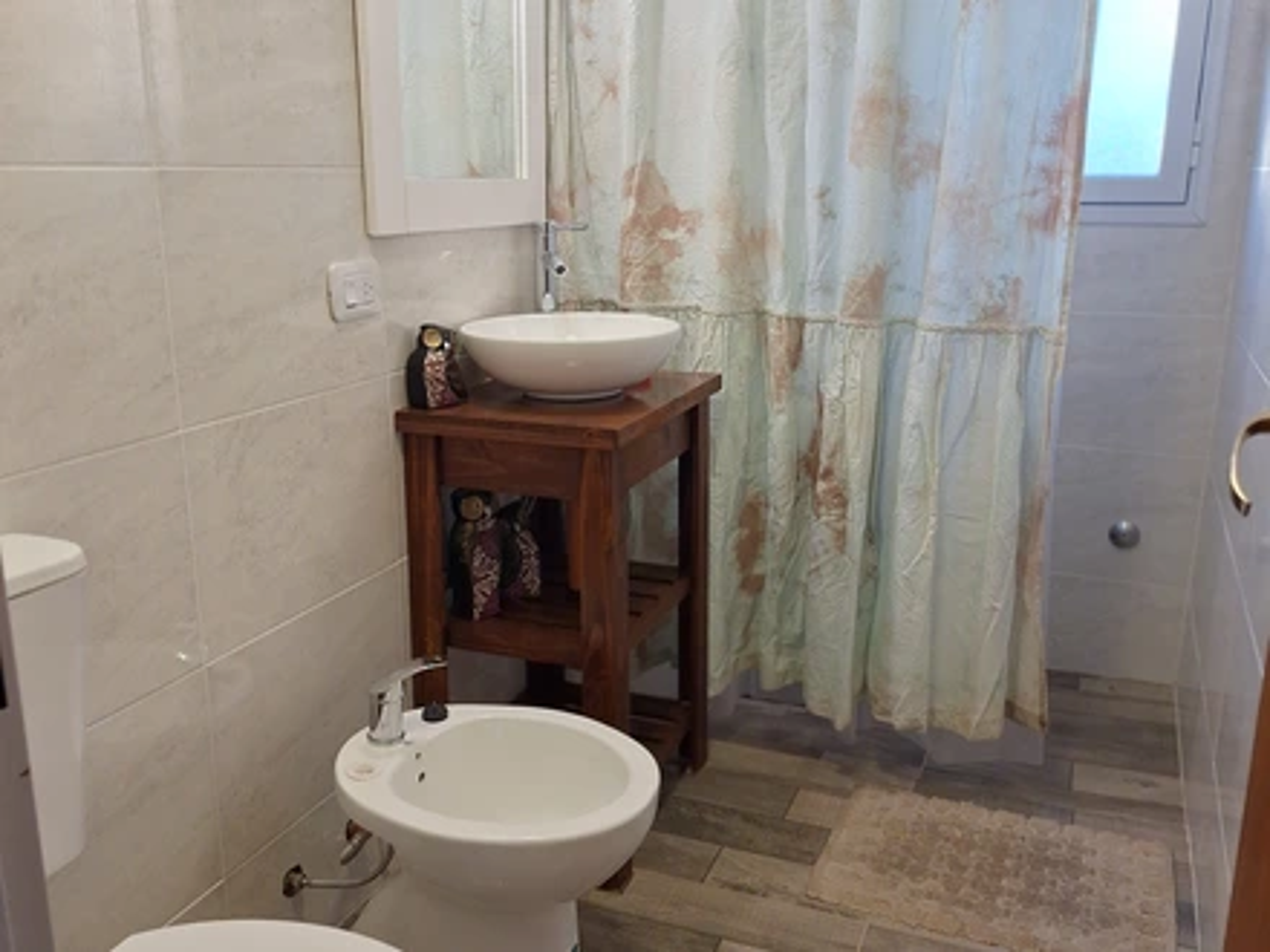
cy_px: 476
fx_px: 844
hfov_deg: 73.9
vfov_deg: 58.9
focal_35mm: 23
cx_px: 635
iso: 50
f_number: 1.8
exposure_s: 1/100
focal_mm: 5.54
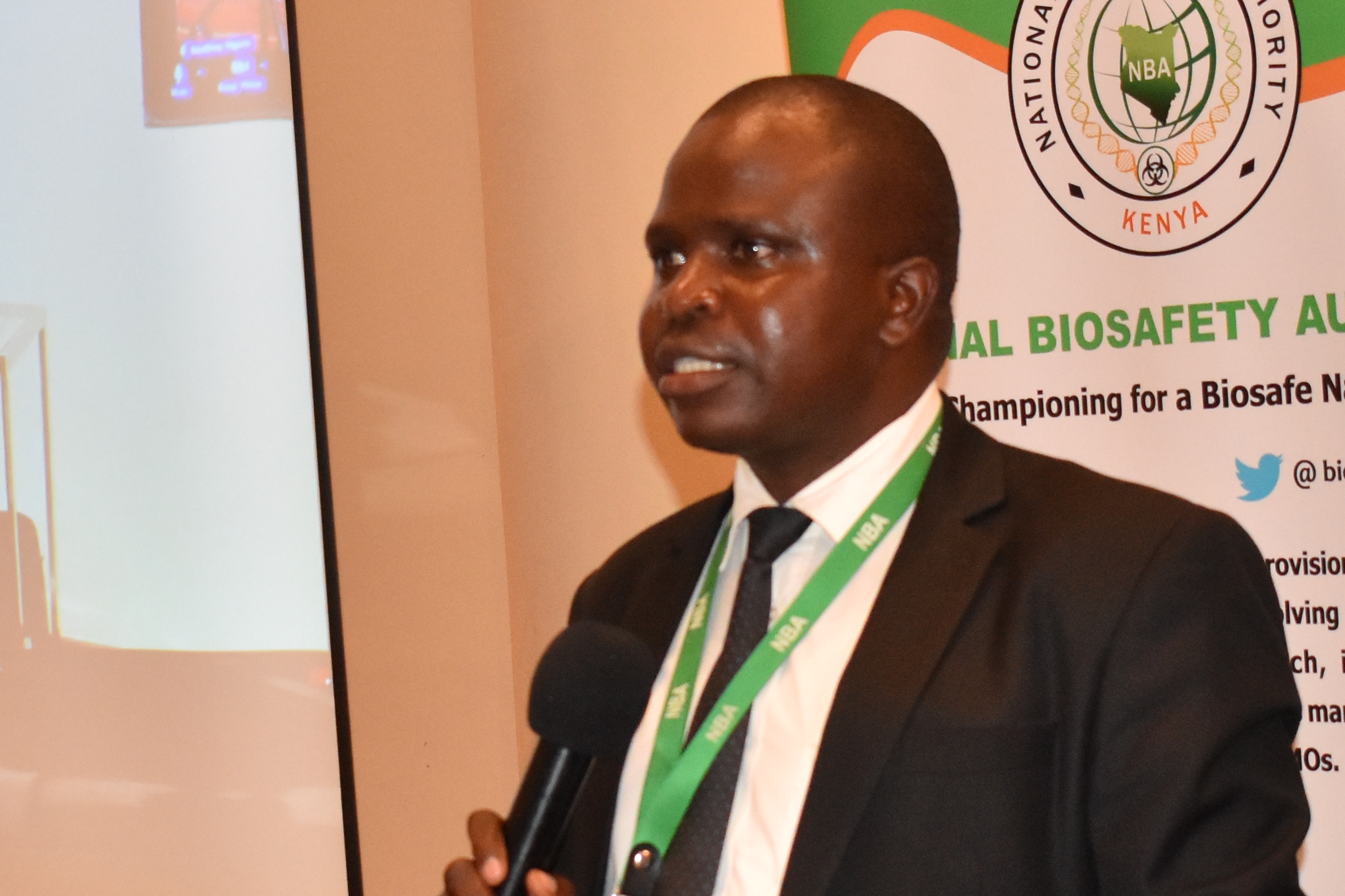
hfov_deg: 19.8
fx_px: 3848
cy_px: 658
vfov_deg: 13.3
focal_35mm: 103
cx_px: 616
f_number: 4.2
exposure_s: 1/125
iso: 1600
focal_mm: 28
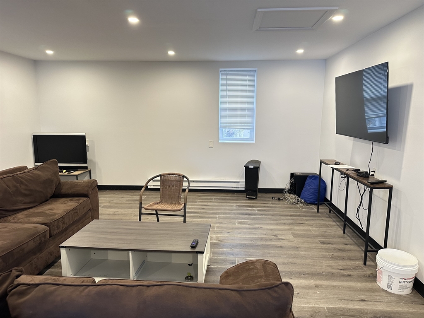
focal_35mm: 24
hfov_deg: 71.6
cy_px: 159
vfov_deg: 56.8
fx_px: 294
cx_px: 212
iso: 200
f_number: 1.78
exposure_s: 1/60
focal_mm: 6.86
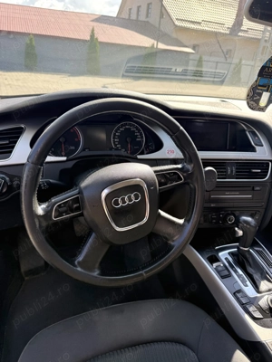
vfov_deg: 71.6
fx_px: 251
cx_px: 136
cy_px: 181
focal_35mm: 24
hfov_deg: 56.8
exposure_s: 1/612
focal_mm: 6.76
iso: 100
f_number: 1.78
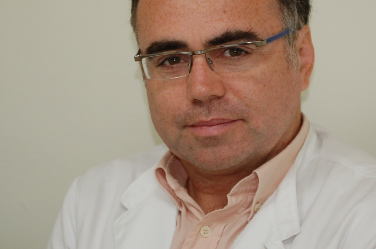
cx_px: 218
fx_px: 1616
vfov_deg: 8.8
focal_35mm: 155
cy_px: 60
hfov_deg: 13.3
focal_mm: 55
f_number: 4
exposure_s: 1/60
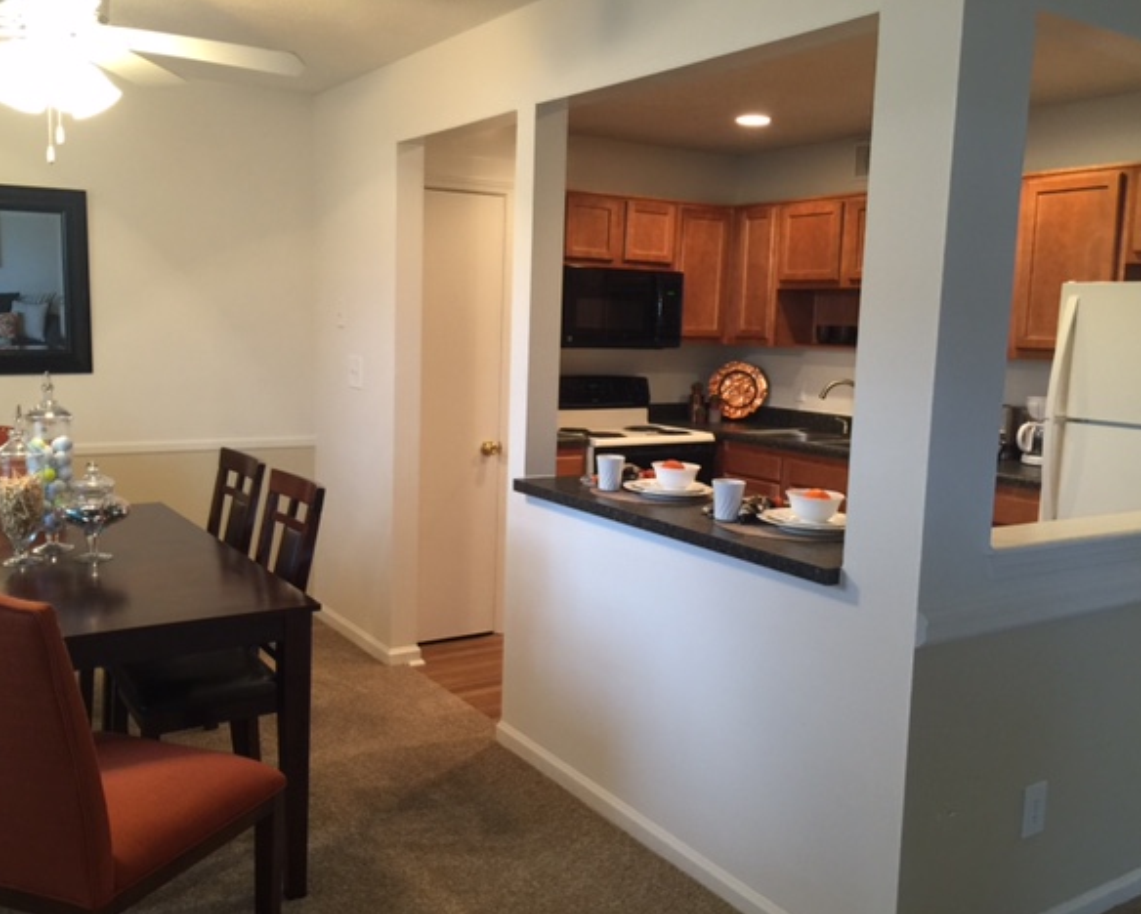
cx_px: 529
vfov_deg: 47.2
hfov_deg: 57.1
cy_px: 457
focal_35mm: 31
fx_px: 1048
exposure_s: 1/15
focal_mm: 4.15
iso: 80
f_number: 2.2
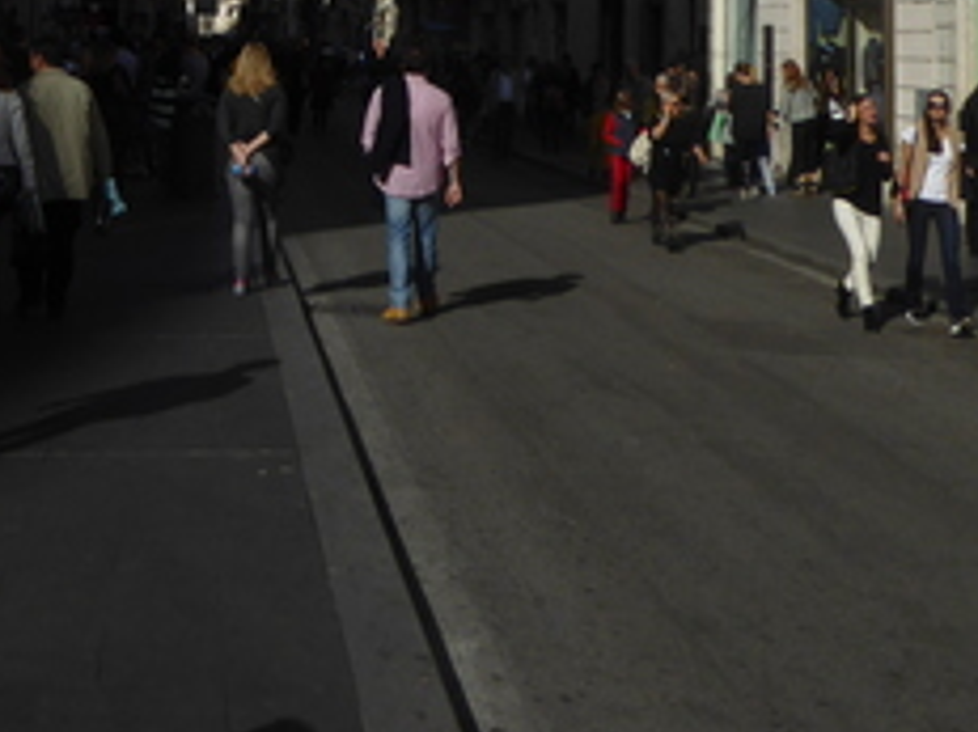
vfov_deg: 20.7
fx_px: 1835
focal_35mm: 65
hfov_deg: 29.4
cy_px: -203
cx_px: 258
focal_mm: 4.3
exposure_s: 1/1600
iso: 100
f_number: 4
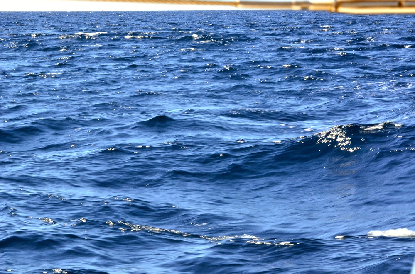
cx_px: 208
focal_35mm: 188
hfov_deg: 11.0
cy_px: 137
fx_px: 2156
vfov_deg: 7.3
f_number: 36
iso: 720
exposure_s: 1/60
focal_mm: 125
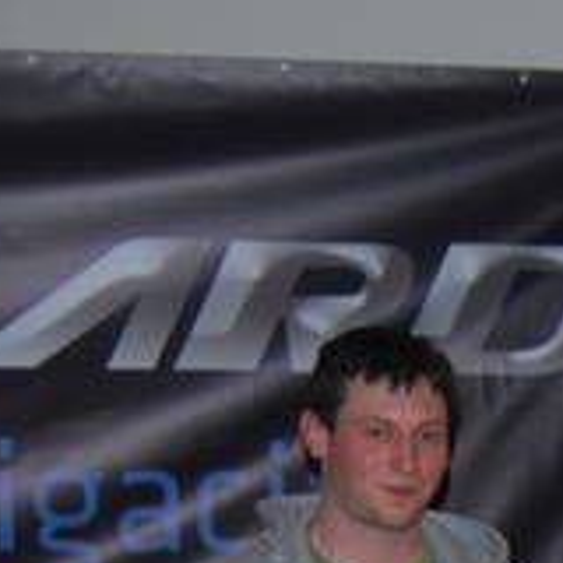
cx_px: 892
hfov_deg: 11.0
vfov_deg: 10.9
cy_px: 950
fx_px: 2797
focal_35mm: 152
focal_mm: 20
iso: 200
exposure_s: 1/60
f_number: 3.8
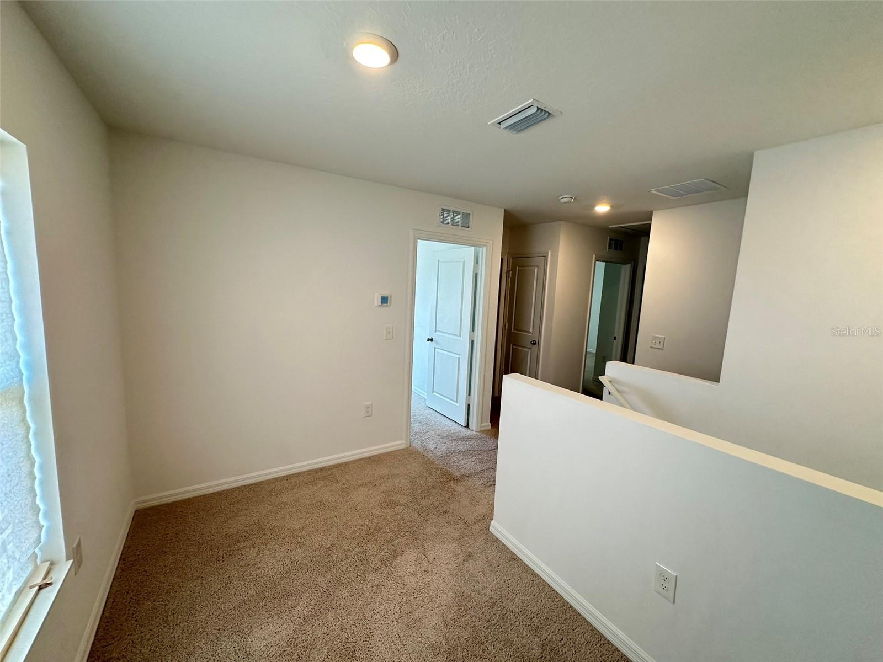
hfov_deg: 102.1
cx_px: 442
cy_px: 331
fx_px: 357
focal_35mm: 14
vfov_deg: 85.7
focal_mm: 2.22
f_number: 2.2
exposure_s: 1/120
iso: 250
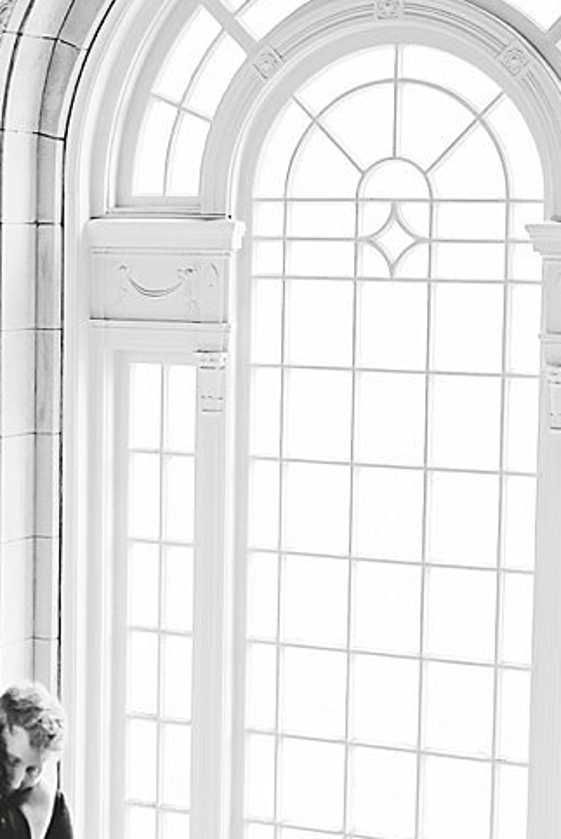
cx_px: 33
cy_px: 426
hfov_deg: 13.3
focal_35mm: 102
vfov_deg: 20.0
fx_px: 2379
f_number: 1.8
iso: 800
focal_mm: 35
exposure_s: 1/250
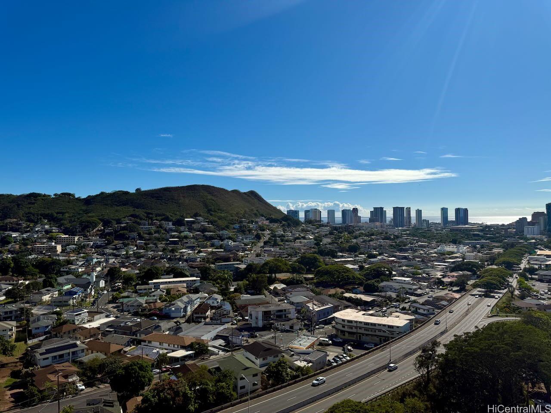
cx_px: 276
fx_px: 382
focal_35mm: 24
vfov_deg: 56.8
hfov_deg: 71.6
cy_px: 206
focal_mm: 6.76
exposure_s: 1/10309
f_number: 1.78
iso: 80
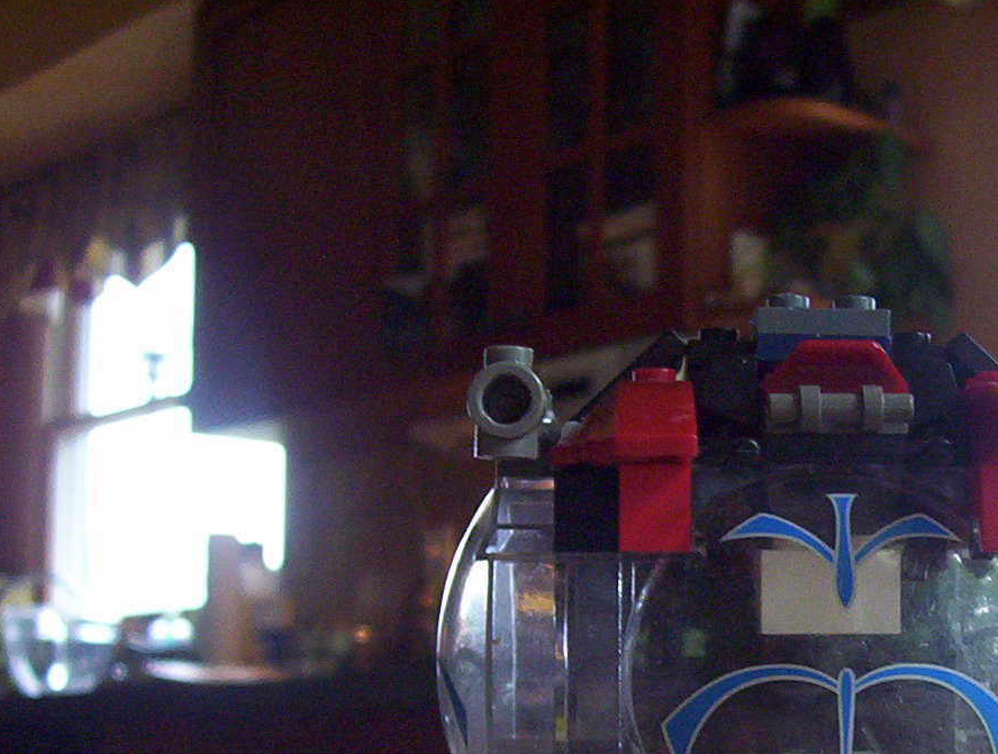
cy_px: 676
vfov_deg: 18.4
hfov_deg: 24.2
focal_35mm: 79
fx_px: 2284
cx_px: 840
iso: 200
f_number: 2.73
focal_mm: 5.77
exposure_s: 1/44.2
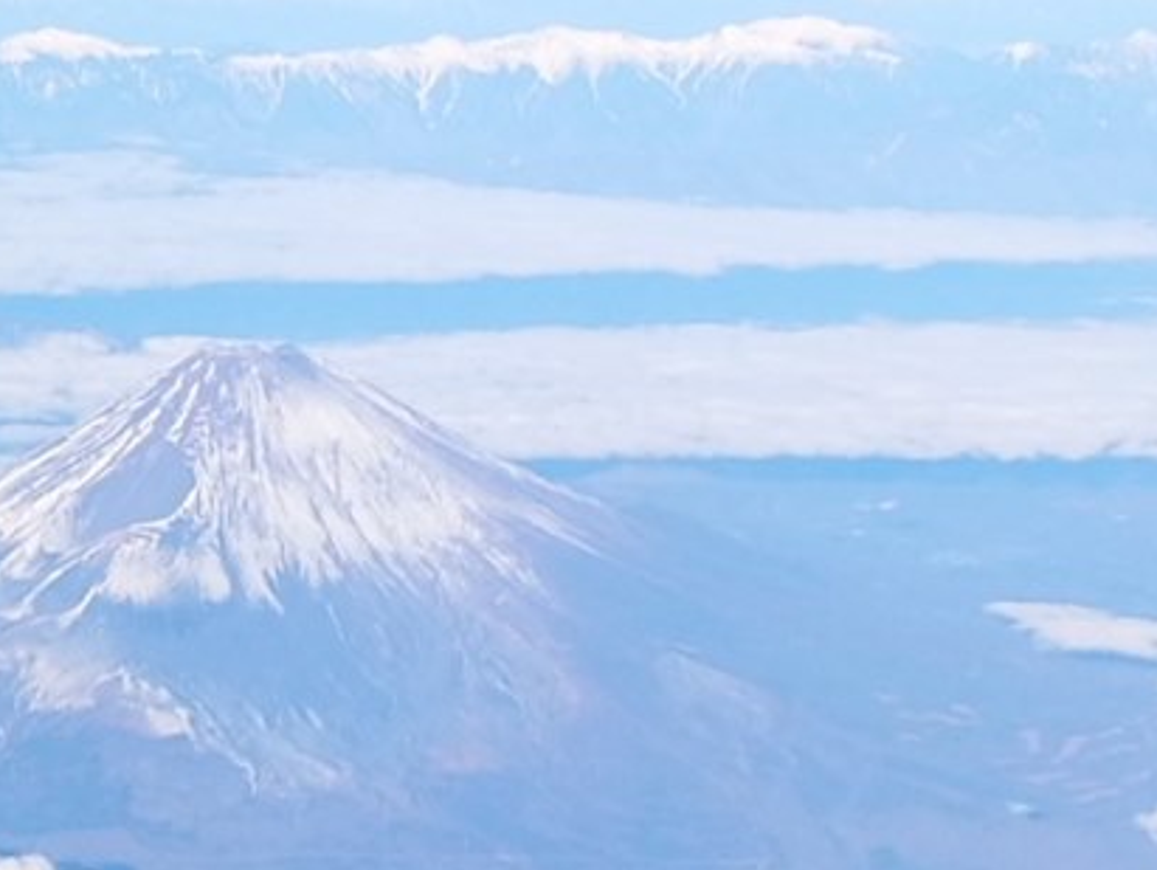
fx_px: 6323
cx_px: 217
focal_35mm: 189
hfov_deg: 10.4
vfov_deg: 7.9
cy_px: 510
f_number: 2.2
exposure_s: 1/1019
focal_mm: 4.5
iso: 50
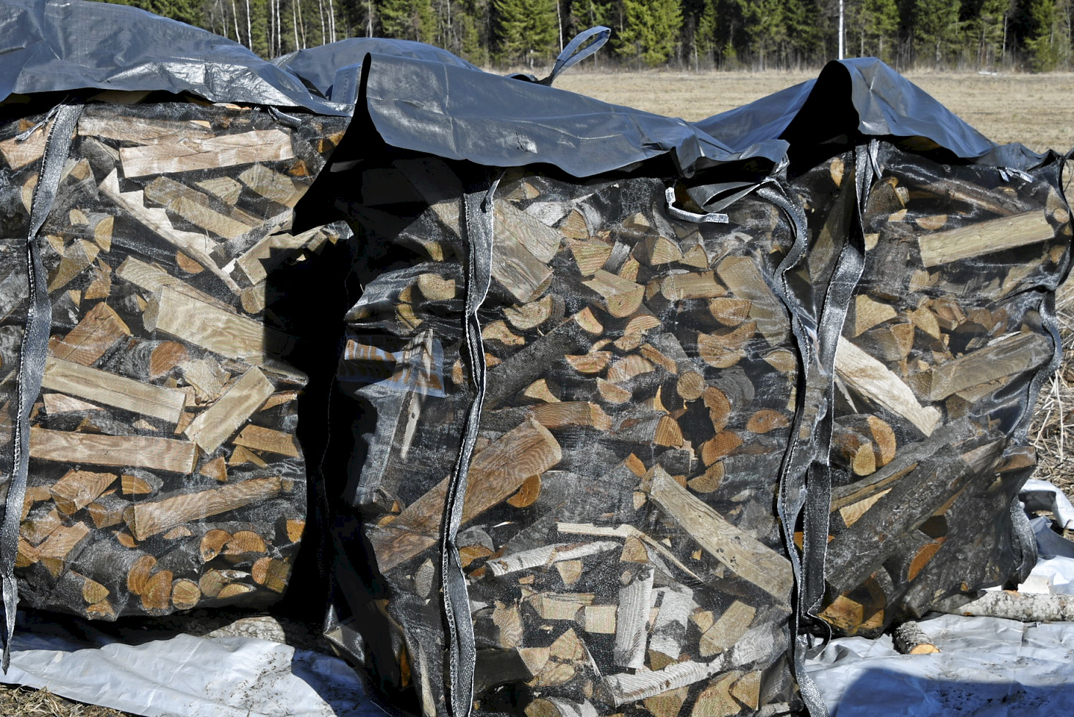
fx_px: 1910
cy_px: 334
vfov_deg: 21.3
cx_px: 363
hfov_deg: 31.2
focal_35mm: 64
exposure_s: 1/400
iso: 100
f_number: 8
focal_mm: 28
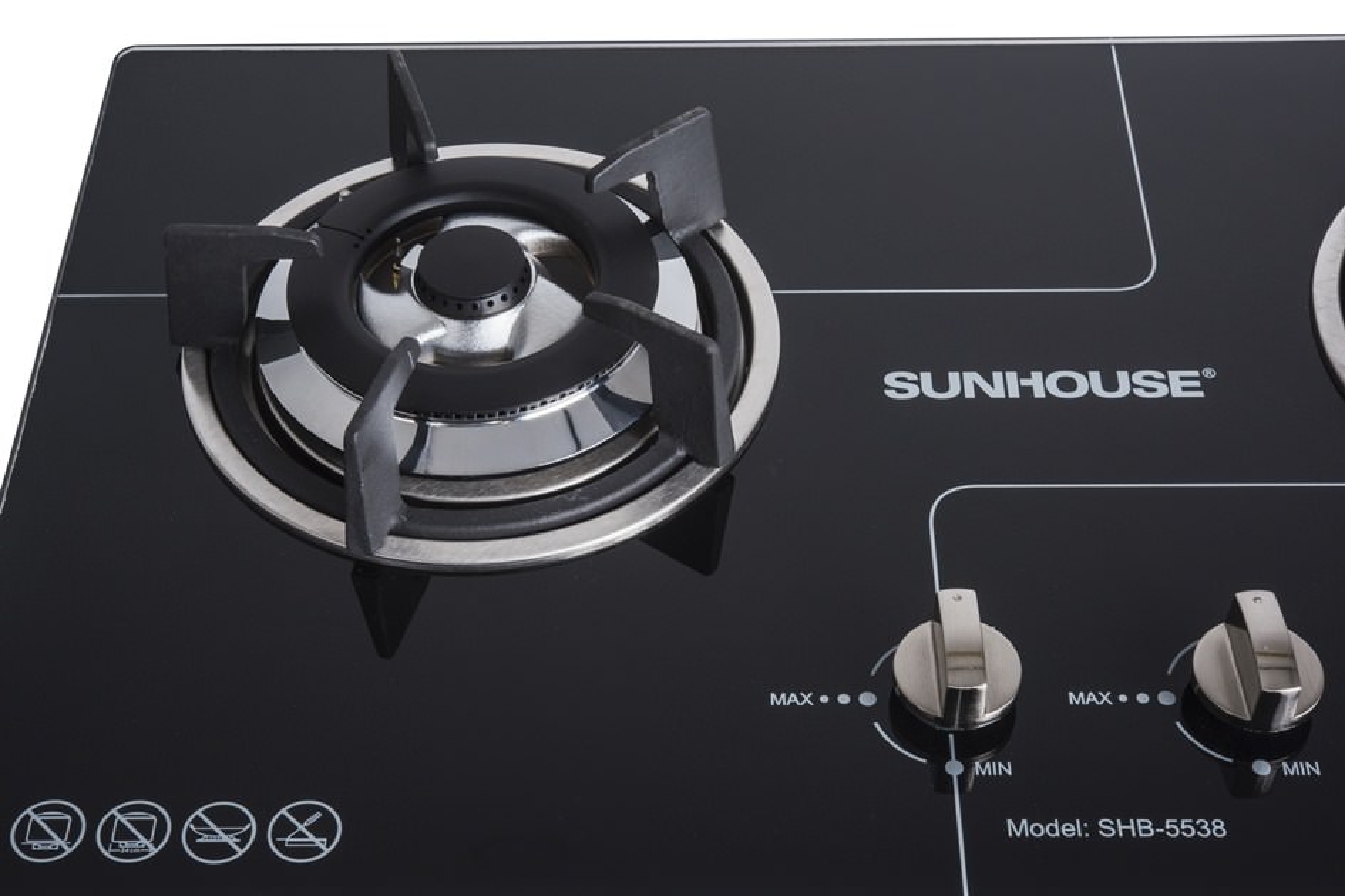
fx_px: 2241
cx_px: 672
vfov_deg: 22.6
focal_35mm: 60
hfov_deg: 33.4
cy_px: 448
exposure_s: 1/125
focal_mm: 60
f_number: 32
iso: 320
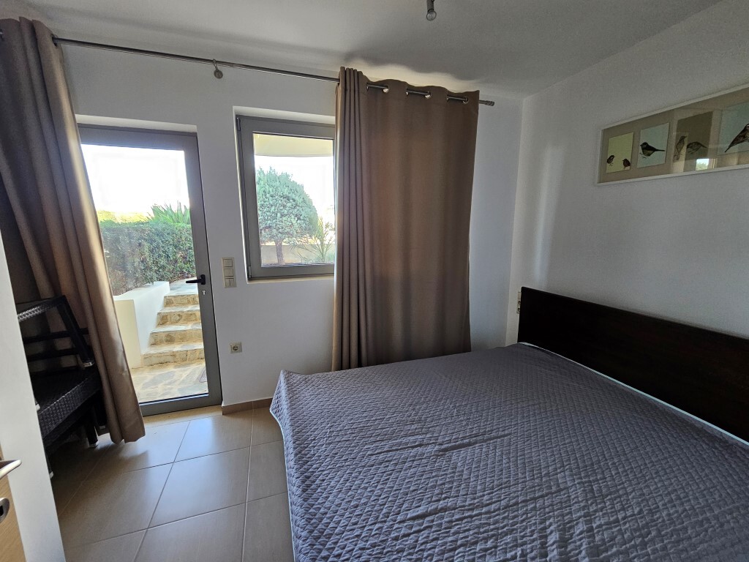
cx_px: 374
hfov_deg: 106.2
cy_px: 281
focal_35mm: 13
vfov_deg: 89.9
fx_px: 281
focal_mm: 2.2
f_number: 2.2
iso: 250
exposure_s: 1/70.8
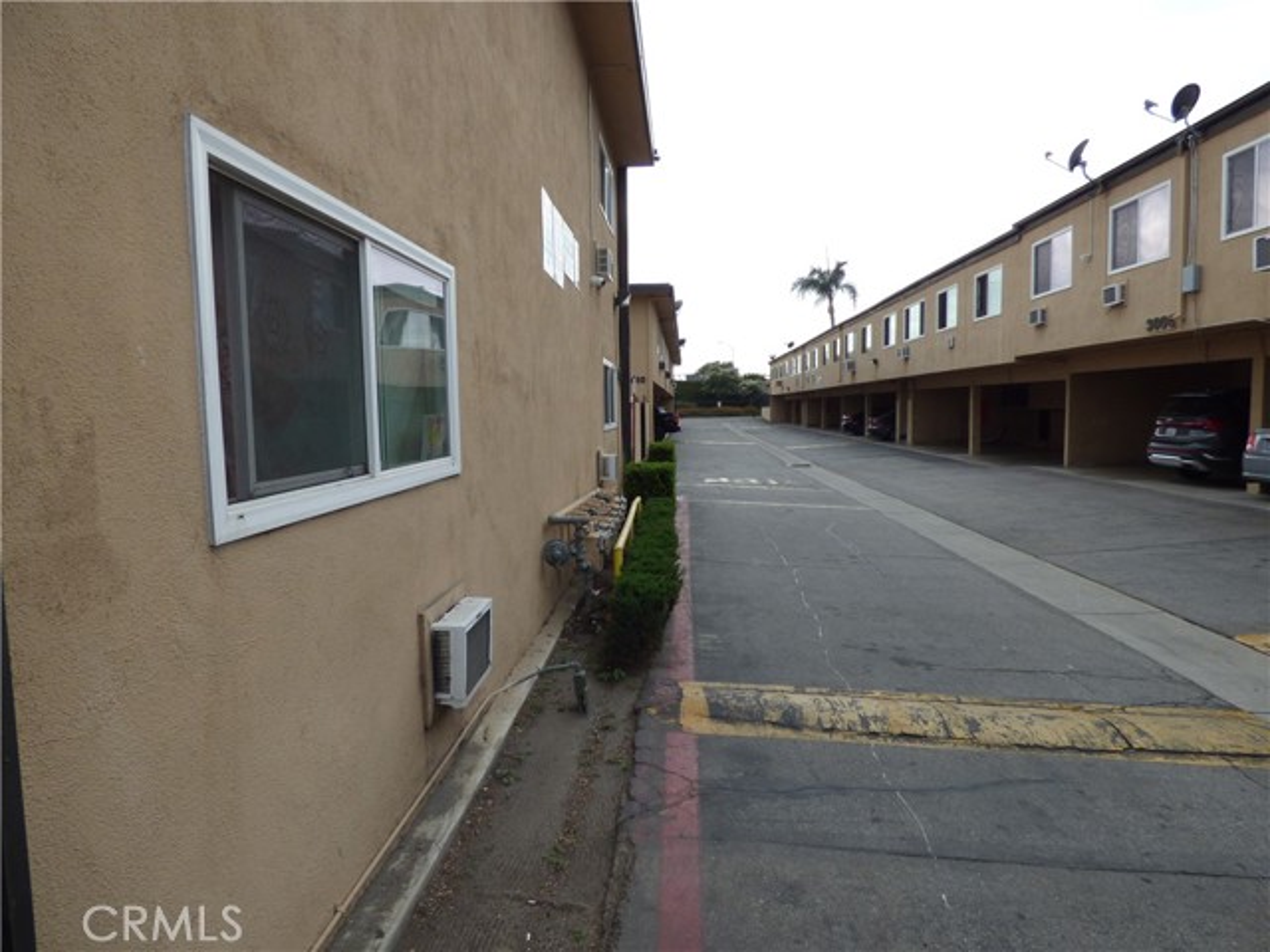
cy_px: 476
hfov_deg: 81.7
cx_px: 635
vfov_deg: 66.0
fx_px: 734
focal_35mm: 20
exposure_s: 1/250
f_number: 2.8
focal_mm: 3.58
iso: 100
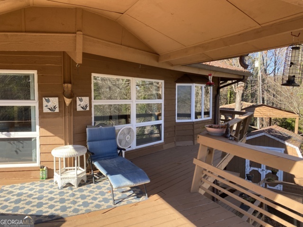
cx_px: 152
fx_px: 228
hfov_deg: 67.3
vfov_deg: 53.1
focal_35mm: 26
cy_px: 114
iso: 32
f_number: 1.8
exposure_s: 1/544
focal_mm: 4.25
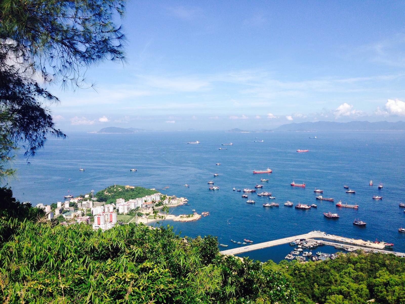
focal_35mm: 33
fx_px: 386
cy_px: 152
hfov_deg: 55.4
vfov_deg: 42.9
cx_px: 202
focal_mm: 4.12
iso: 50
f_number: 2.4
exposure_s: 1/1869
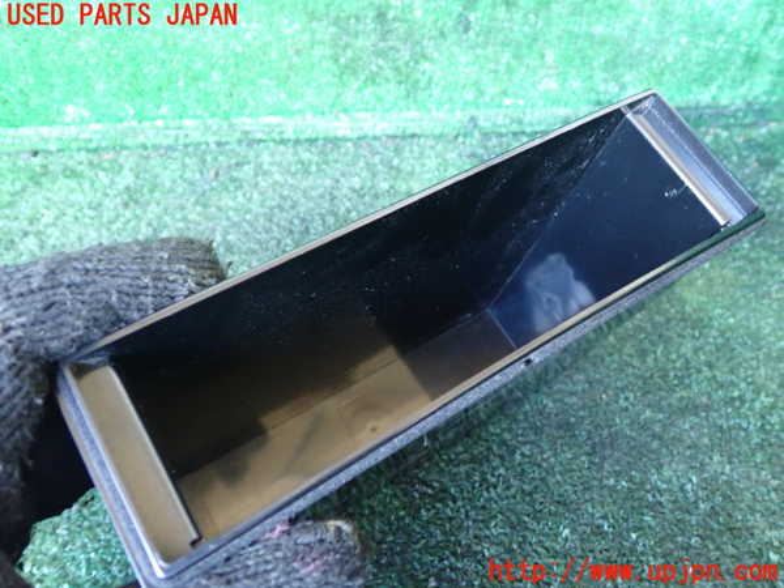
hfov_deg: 60.0
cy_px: 294
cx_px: 392
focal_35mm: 30
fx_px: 679
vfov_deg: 46.8
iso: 800
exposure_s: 1/20
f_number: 2.3
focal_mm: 5.4
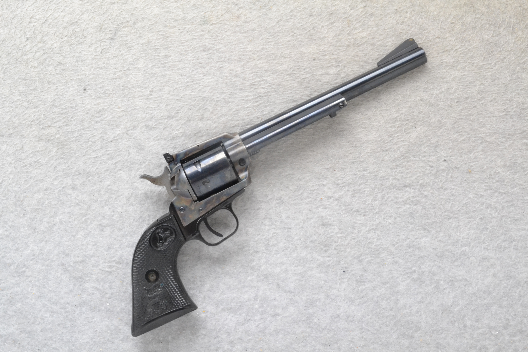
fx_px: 704
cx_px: 264
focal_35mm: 48
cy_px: 176
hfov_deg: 41.1
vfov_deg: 28.1
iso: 3200
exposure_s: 1/60
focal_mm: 32
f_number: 20
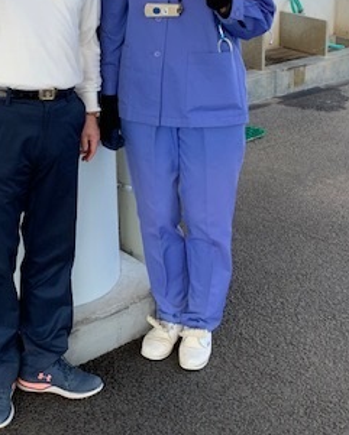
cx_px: 98
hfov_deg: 27.8
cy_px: 94
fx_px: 697
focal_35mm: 54
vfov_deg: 33.8
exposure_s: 1/187
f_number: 1.8
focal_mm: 4.25
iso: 25
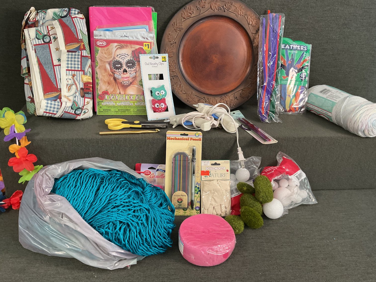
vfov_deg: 48.2
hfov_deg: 61.7
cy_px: 141
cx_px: 188
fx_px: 315
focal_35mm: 29
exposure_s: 1/60
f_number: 1.8
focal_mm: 3
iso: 125
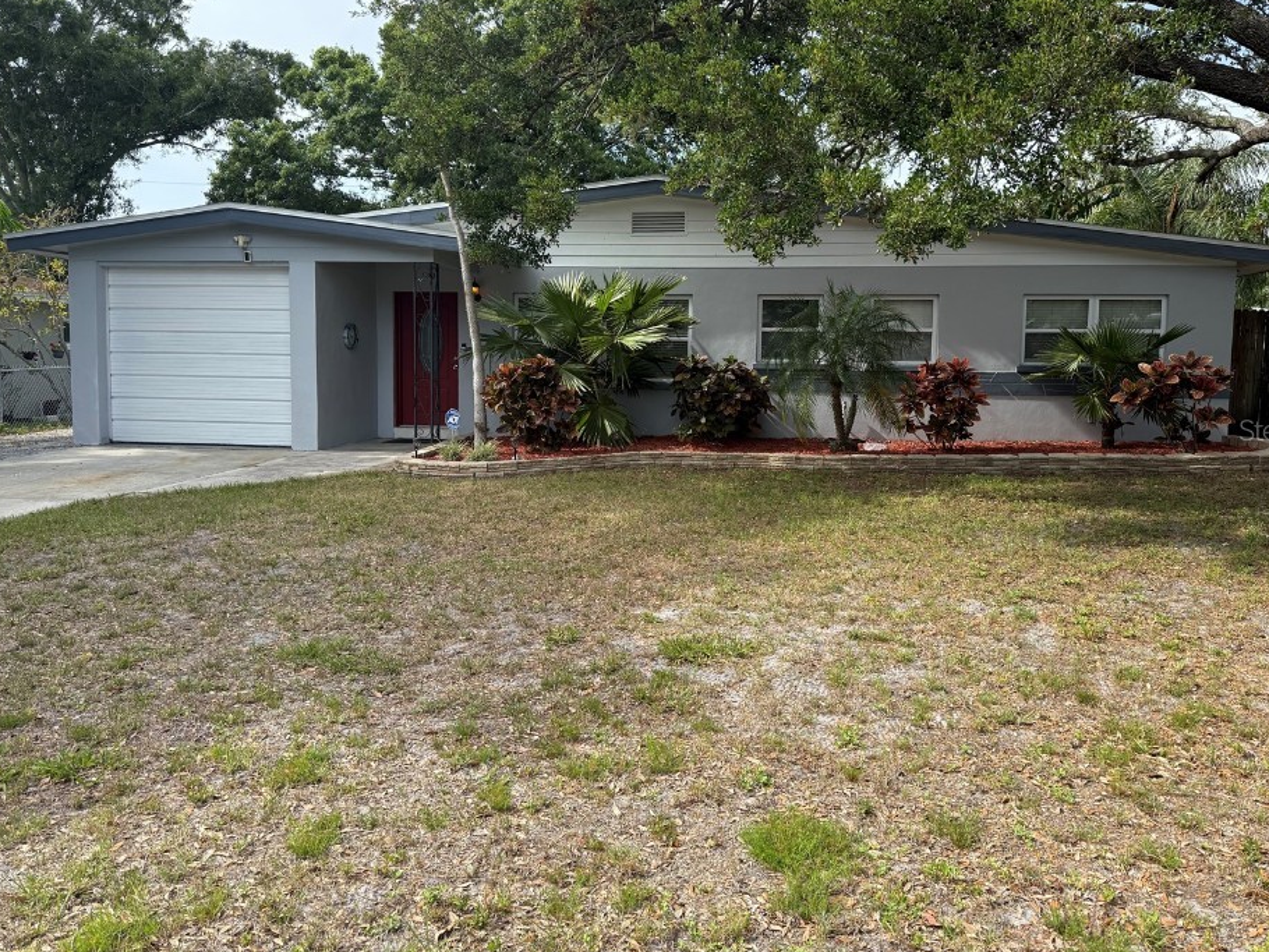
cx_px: 657
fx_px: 990
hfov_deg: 65.3
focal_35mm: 27
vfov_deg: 51.3
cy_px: 429
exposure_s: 1/2232
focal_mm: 6.76
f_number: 1.78
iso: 100
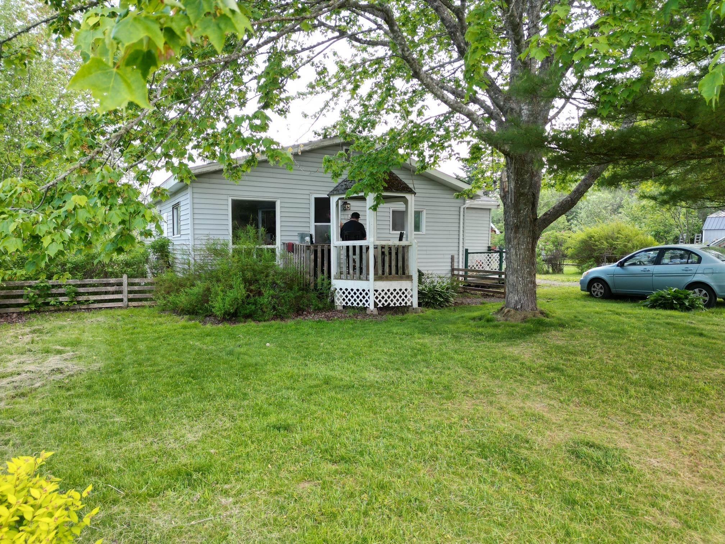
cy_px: 272
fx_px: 503
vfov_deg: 56.8
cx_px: 362
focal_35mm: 24
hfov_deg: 71.6
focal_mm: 6.72
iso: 200
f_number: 1.7
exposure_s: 1/400
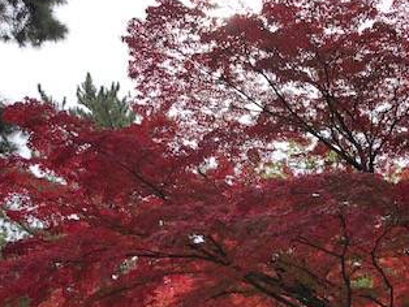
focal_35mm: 57
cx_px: 330
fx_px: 674
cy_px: 277
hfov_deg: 32.8
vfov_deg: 24.9
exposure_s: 1/292
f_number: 1.8
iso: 20
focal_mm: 3.99
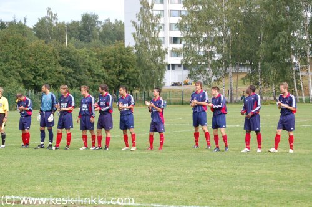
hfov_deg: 19.5
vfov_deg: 13.0
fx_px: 909
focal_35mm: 105
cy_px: 104
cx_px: 156
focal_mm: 70
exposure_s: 1/800
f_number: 7.1
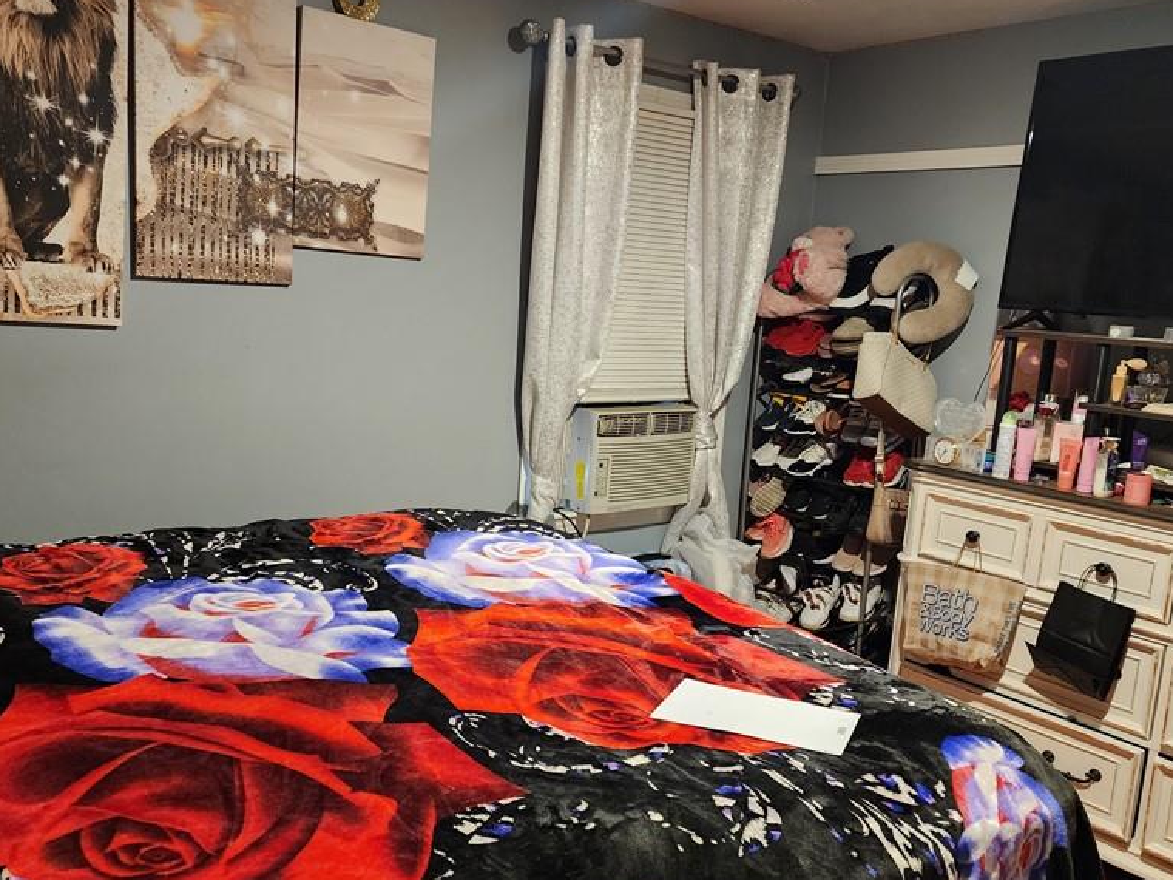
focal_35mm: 31
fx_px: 1050
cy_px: 449
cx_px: 540
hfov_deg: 58.3
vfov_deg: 45.4
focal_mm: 6.4
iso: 500
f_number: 1.8
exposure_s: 1/40
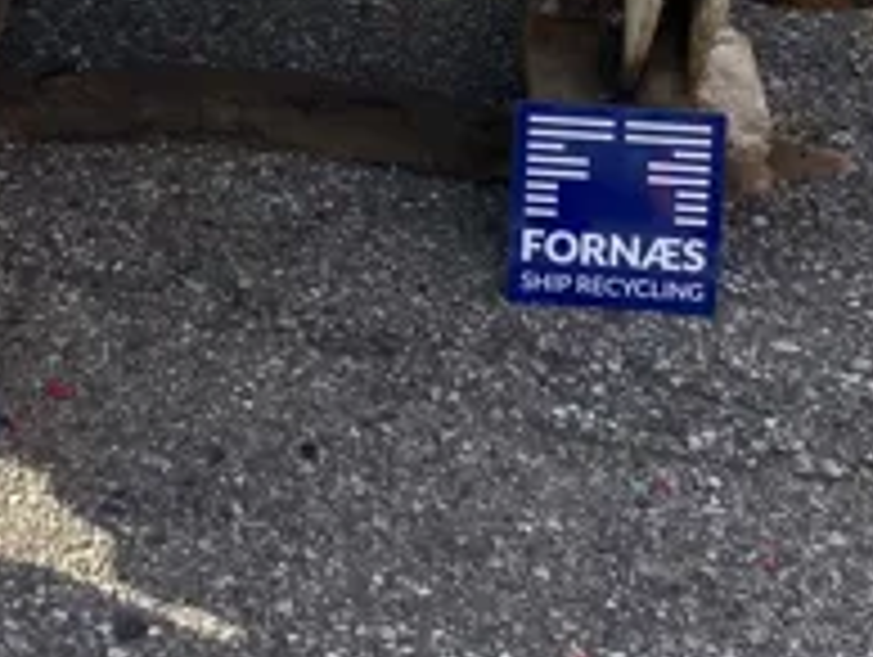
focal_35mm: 83
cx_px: 122
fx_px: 2096
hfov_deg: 23.0
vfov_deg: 16.3
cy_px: -322
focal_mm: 4.25
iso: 32
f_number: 1.8
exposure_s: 1/1157
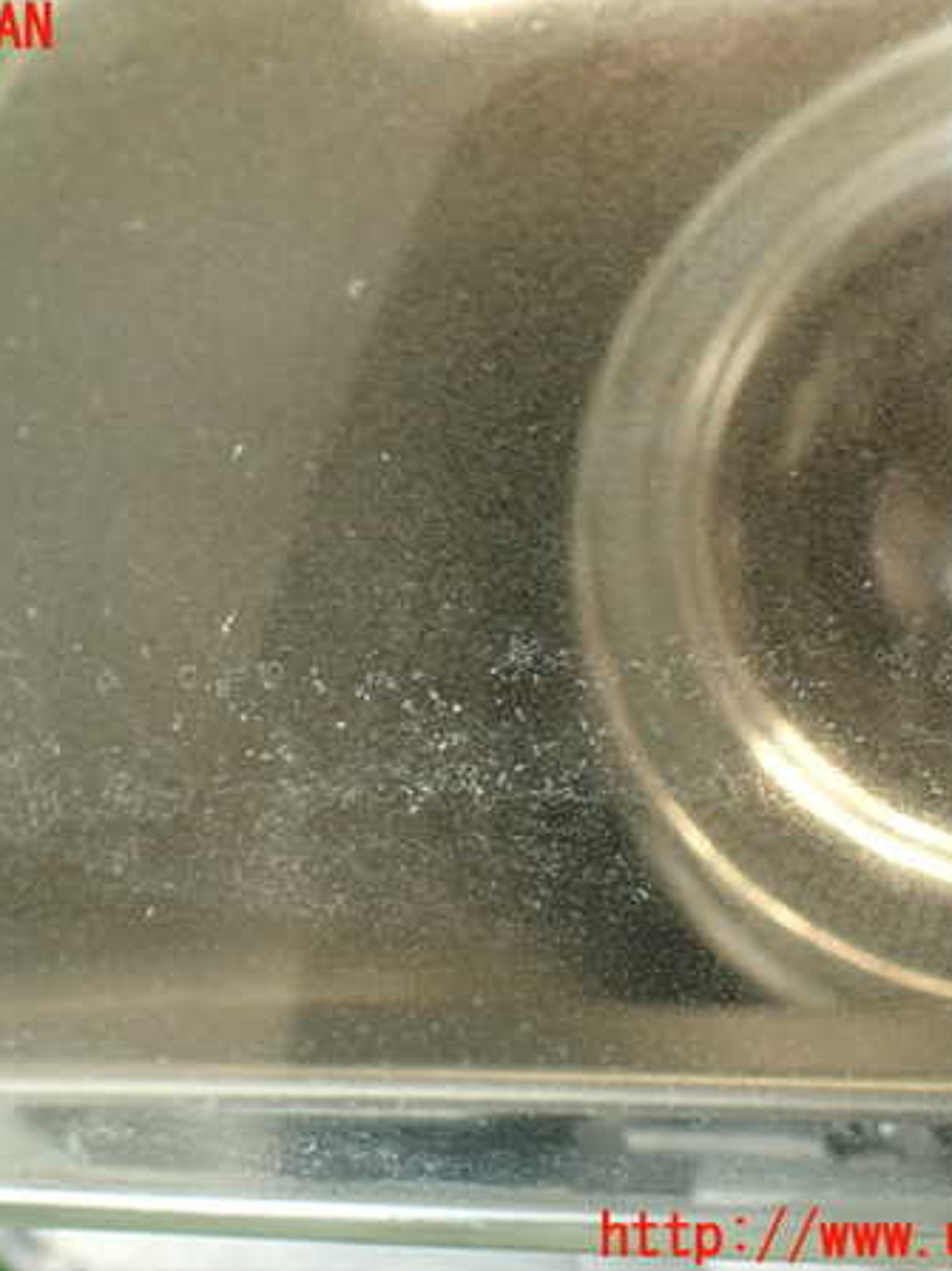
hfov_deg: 33.5
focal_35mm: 43
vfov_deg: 43.9
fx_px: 1578
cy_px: 634
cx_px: 389
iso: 200
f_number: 2.4
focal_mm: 5.79
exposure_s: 1/30
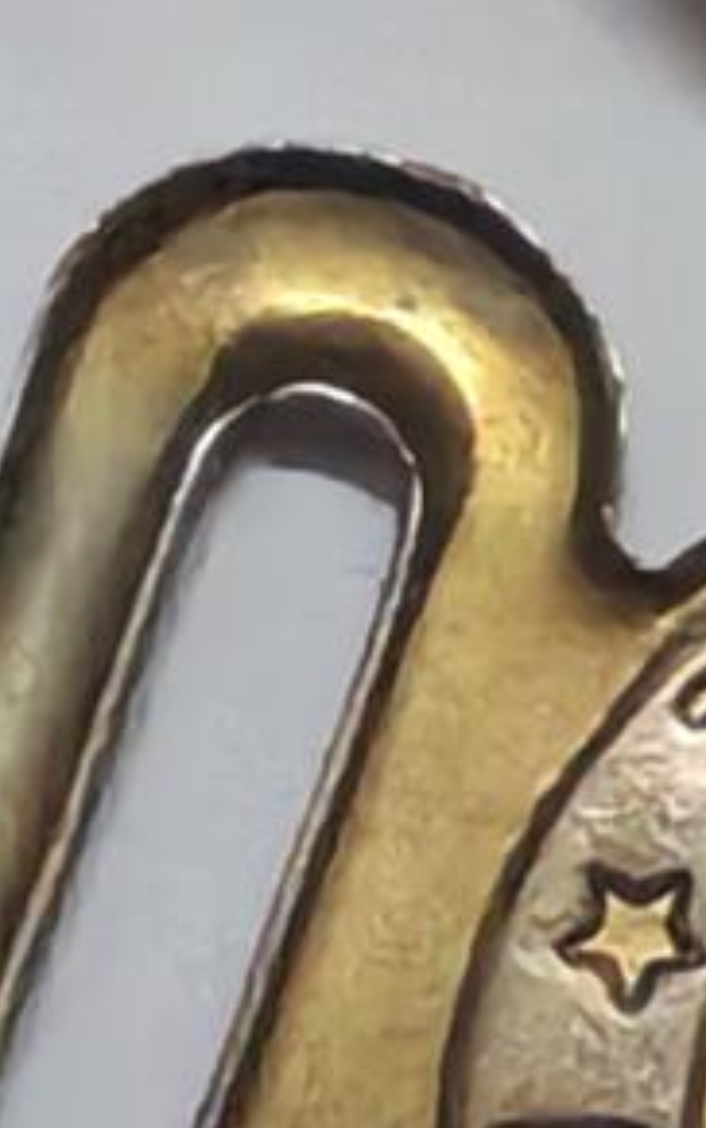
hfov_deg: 2.0
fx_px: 20093
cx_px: 1590
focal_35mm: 653
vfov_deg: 3.2
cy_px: 407
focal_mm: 5.52
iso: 800
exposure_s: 1/33
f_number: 1.95
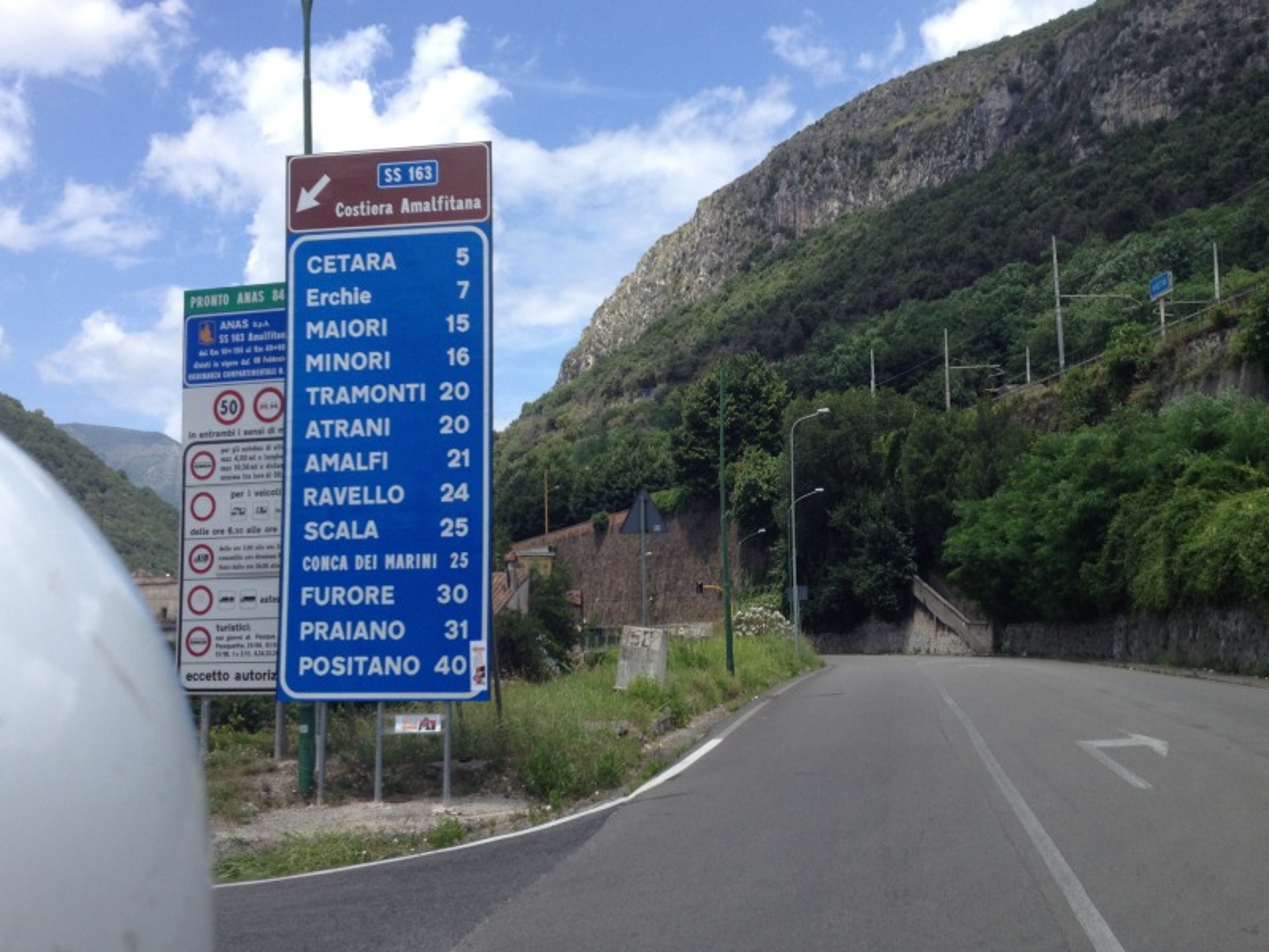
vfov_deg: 40.7
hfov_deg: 52.6
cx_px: 634
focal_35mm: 35
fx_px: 1283
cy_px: 476
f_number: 2.4
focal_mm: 4.28
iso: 50
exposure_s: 1/1453
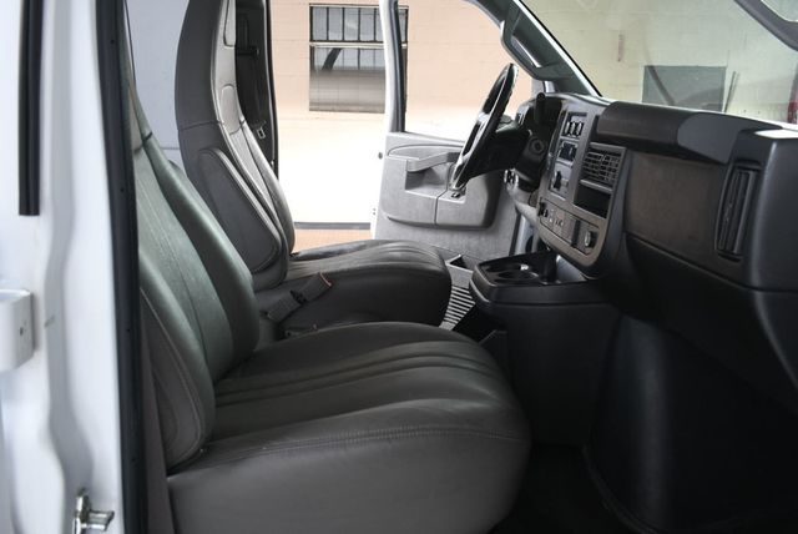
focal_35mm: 36
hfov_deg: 53.1
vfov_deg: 36.9
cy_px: 267
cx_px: 399
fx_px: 799
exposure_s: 1/160
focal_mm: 18
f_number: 4
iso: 100
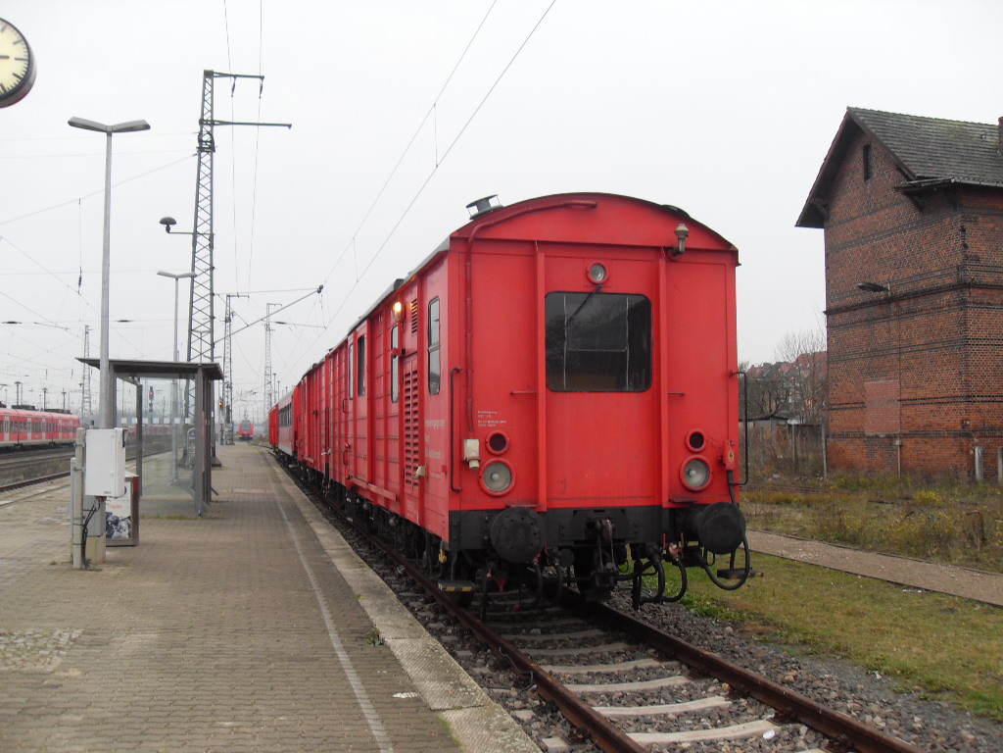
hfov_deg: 54.0
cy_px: 376
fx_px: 985
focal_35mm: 34
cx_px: 502
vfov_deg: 41.8
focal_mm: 6.3
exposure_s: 1/90
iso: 100
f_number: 2.8
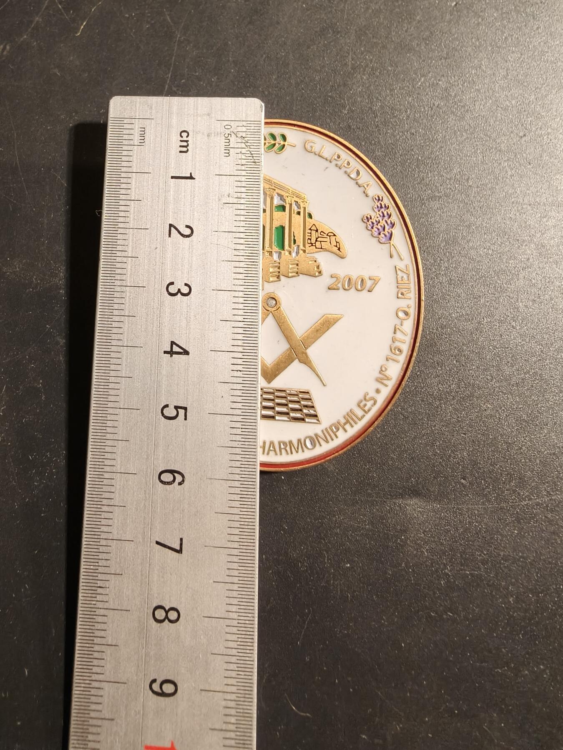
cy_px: 375
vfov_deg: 73.9
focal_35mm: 23
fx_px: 499
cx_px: 282
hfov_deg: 58.9
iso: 200
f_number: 2
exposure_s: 1/84.7
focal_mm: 2.32
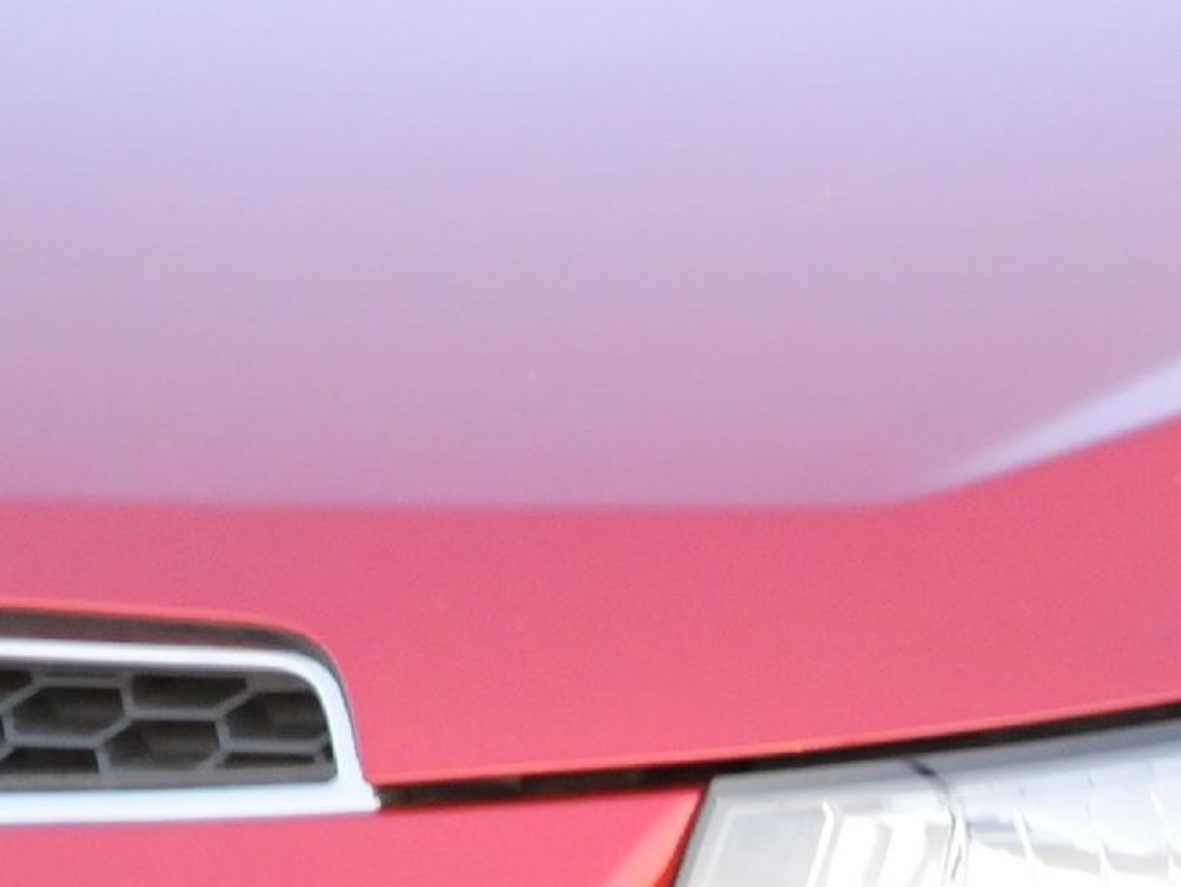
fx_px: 19147
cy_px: 1388
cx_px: 1354
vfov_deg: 2.6
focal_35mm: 561
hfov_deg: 3.5
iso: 2000
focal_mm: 100
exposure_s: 1/200
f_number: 5
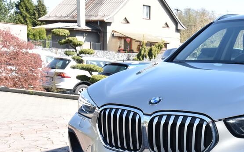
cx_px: 218
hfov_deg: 29.8
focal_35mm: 66
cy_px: 128
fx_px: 439
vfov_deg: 19.4
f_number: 9
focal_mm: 35
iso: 500
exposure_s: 1/200
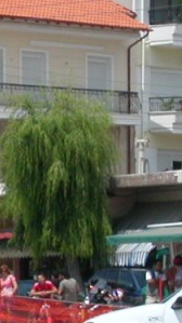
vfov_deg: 8.3
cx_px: 177
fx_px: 2224
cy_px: 232
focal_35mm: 259
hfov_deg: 4.7
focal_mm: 16.8
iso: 100
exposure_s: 1/866
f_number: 4.8
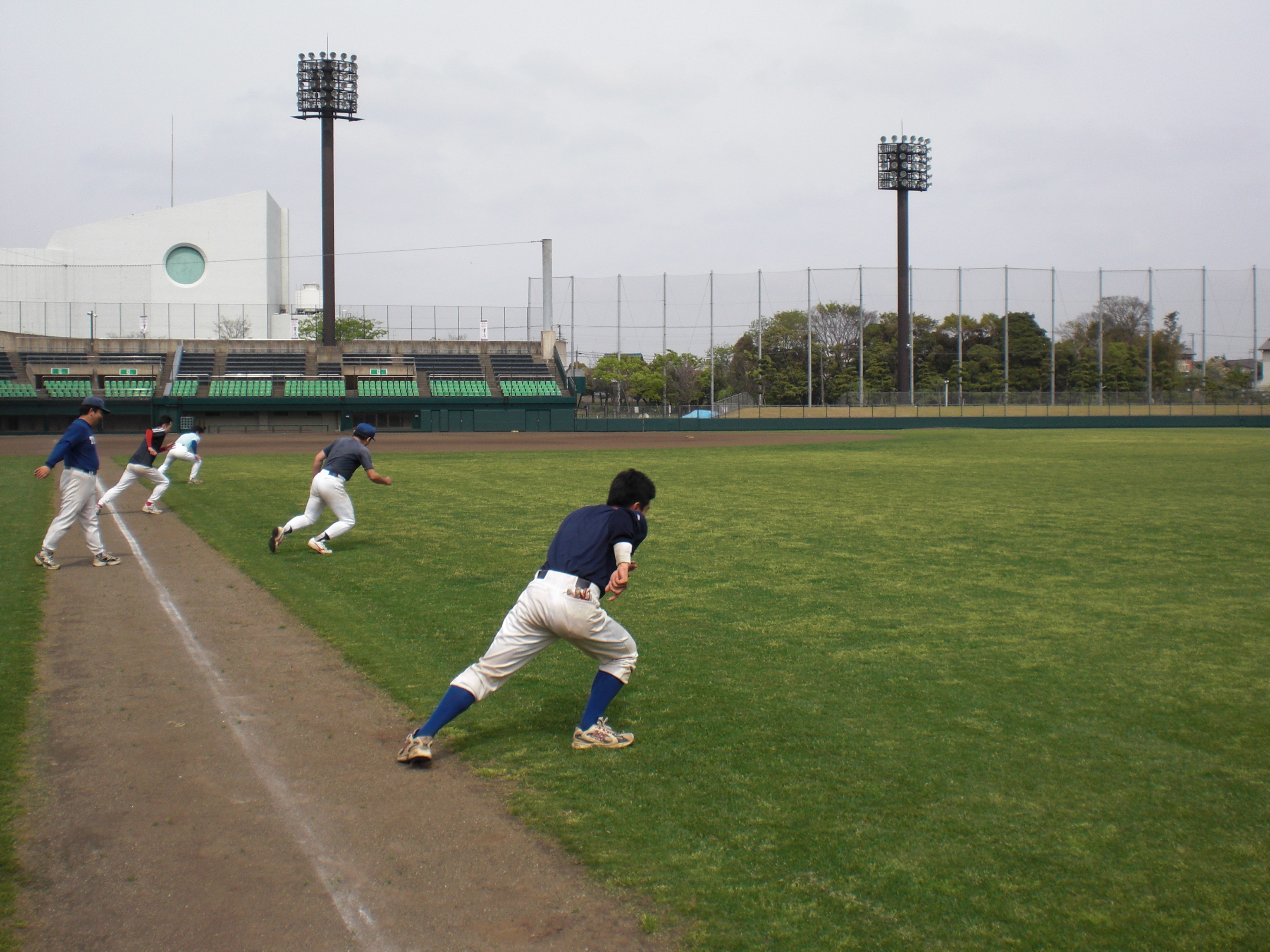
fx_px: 1394
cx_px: 635
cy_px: 476
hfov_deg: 49.0
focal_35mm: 38
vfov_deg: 37.7
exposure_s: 1/320
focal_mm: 6.3
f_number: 5.6
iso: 64
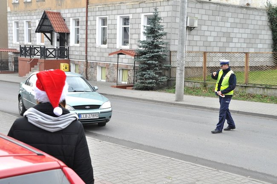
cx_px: 138
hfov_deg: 41.2
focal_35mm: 48
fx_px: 369
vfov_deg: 28.0
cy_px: 92
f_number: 11
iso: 800
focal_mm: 32
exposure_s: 1/125
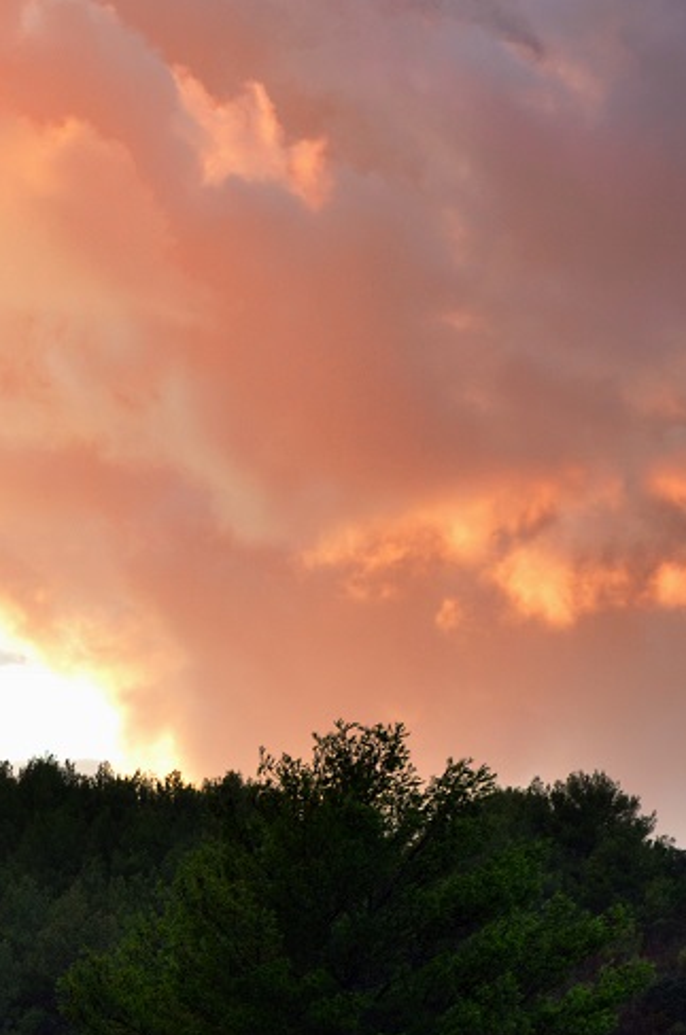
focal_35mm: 195
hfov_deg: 7.0
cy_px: 681
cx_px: 348
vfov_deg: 10.6
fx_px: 5593
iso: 640
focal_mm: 70
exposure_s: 1/250
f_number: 4.5
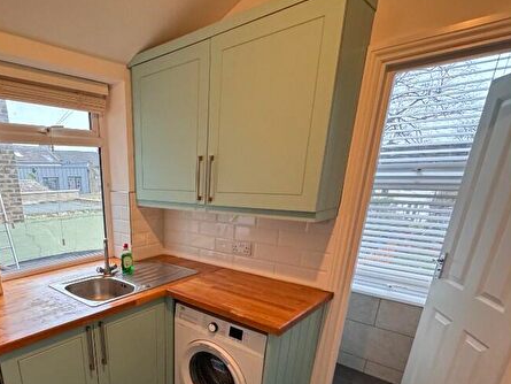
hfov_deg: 73.3
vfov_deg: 57.7
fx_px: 325
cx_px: 157
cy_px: 291
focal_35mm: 22
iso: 320
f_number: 2.2
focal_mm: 2.22
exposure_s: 1/61
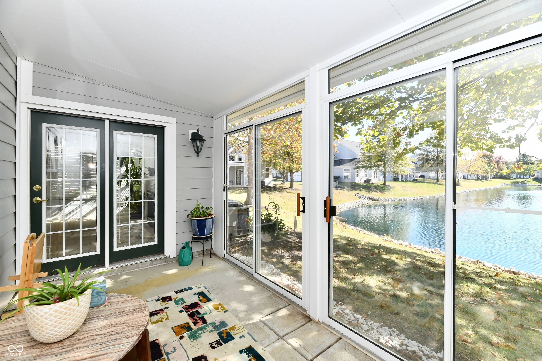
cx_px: 271
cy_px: 180
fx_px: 211
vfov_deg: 81.2
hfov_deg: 104.3
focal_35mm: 14
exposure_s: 1/250
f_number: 10
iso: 640
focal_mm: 14
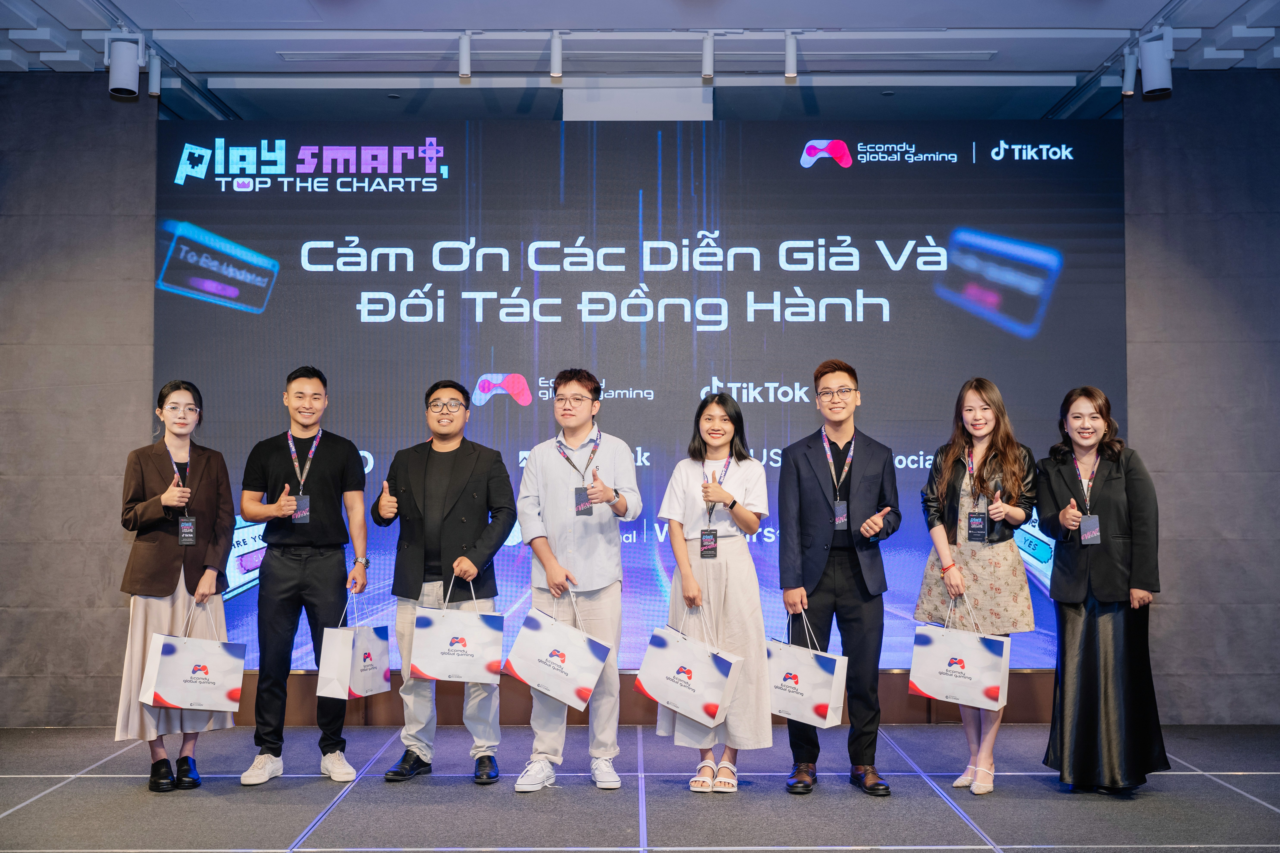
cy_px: 426
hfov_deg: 49.9
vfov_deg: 34.5
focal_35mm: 39
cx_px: 640
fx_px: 1376
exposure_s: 1/200
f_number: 3.5
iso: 1000
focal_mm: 38.7
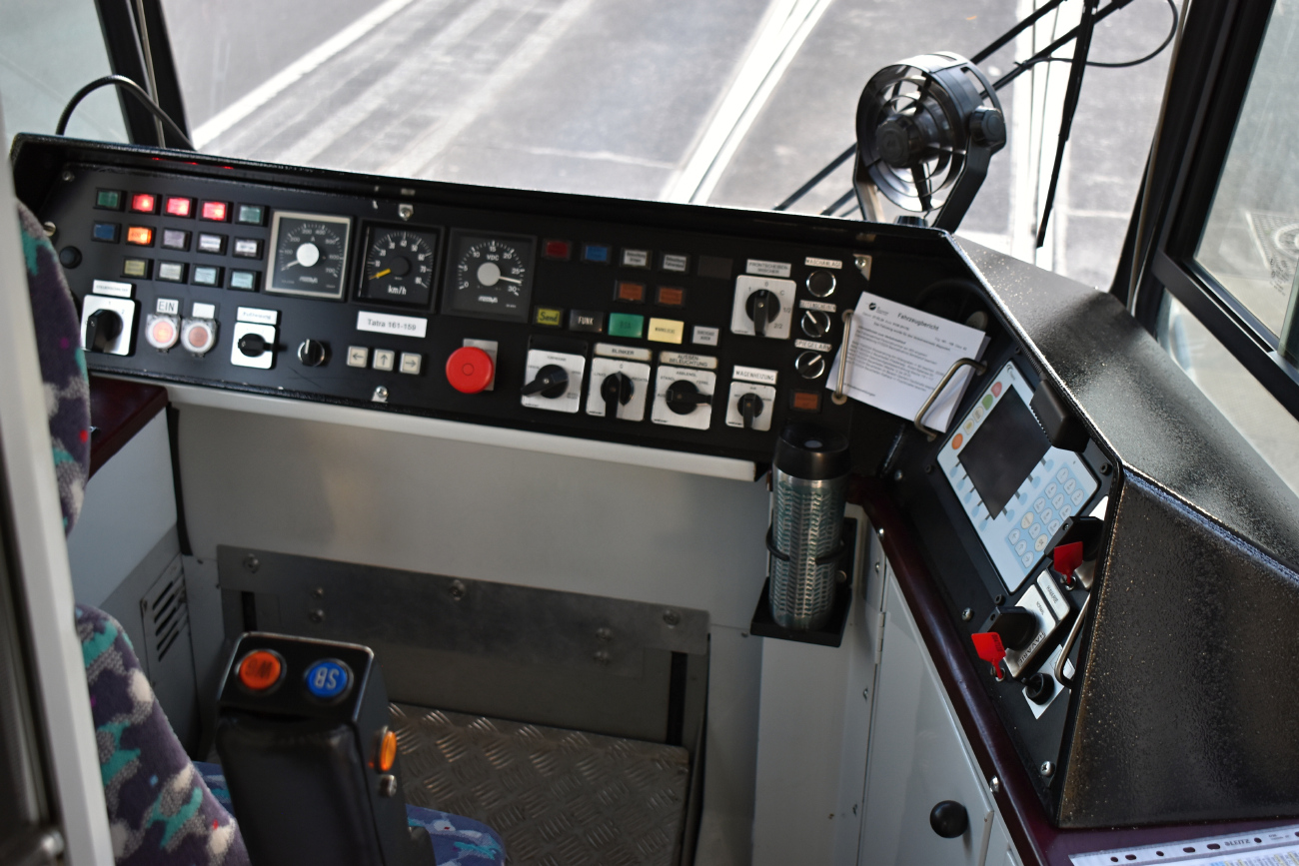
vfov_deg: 29.9
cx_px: 650
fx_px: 1624
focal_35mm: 45
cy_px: 433
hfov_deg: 43.6
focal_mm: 30
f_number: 4.2
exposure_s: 1/60
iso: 450
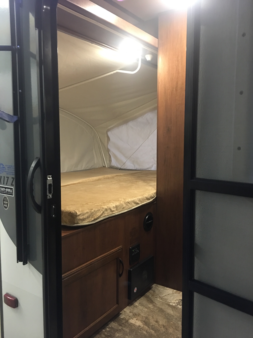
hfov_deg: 48.2
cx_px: 126
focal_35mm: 29
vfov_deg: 61.7
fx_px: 283
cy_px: 169
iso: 64
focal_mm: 4.15
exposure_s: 1/4
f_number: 2.2
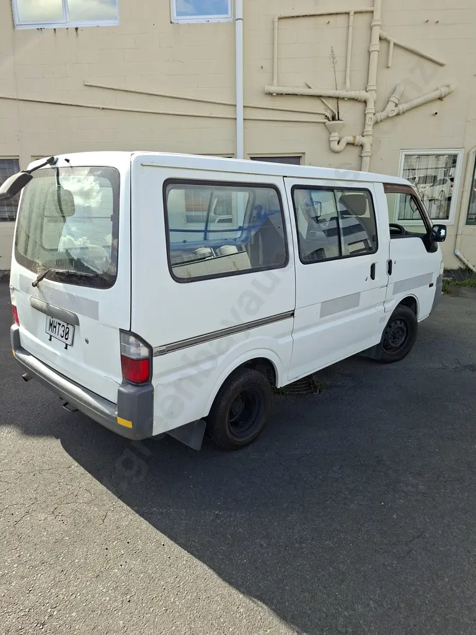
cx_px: 238
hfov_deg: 58.9
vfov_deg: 73.9
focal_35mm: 23
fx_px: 422
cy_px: 318
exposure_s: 1/709
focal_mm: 5.54
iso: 50
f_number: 1.8
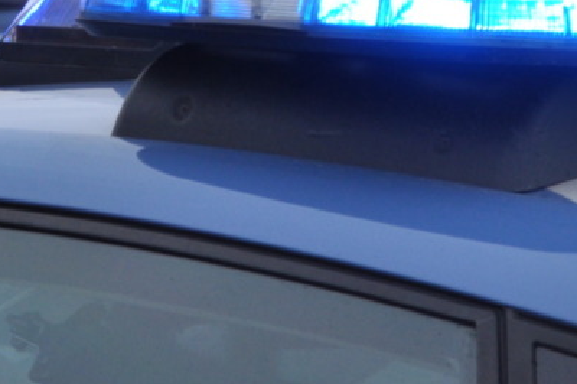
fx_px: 8065
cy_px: -111
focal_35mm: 504
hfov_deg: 4.1
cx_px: 85
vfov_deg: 2.7
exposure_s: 1/60
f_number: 5.6
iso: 400
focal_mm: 105
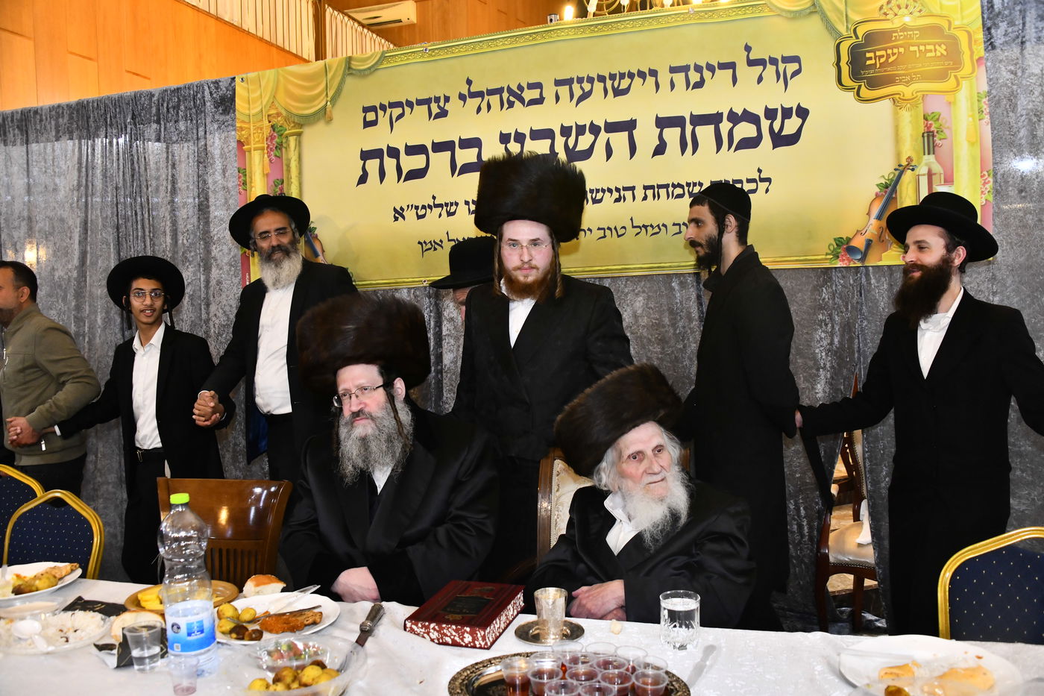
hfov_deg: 65.5
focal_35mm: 28
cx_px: 522
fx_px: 812
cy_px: 348
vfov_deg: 46.4
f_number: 5.6
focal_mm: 28
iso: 2000
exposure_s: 1/160
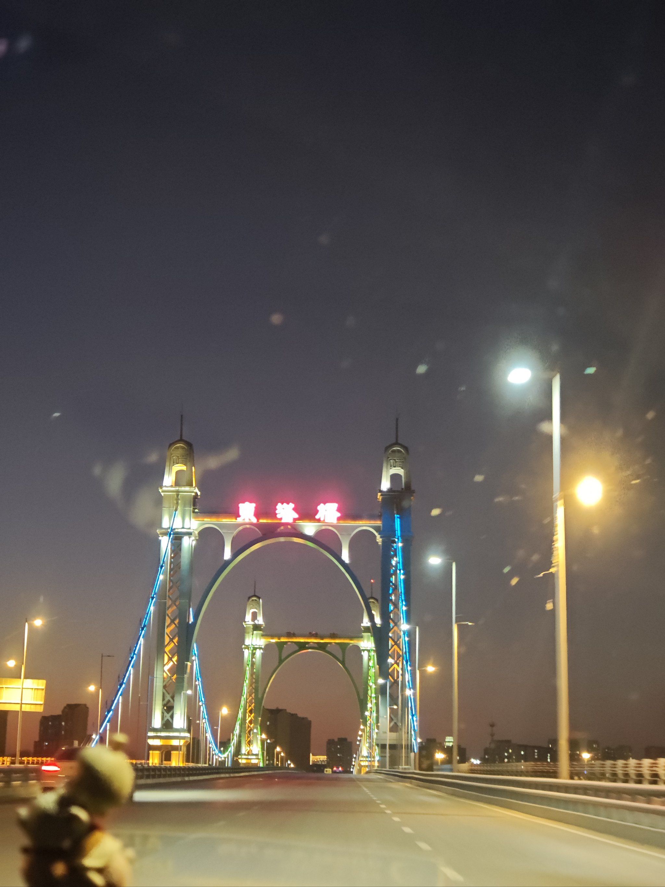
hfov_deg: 24.4
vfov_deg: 32.2
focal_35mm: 60
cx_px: 332
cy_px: 444
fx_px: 1537
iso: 1600
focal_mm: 9
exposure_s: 1/16.7
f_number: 2
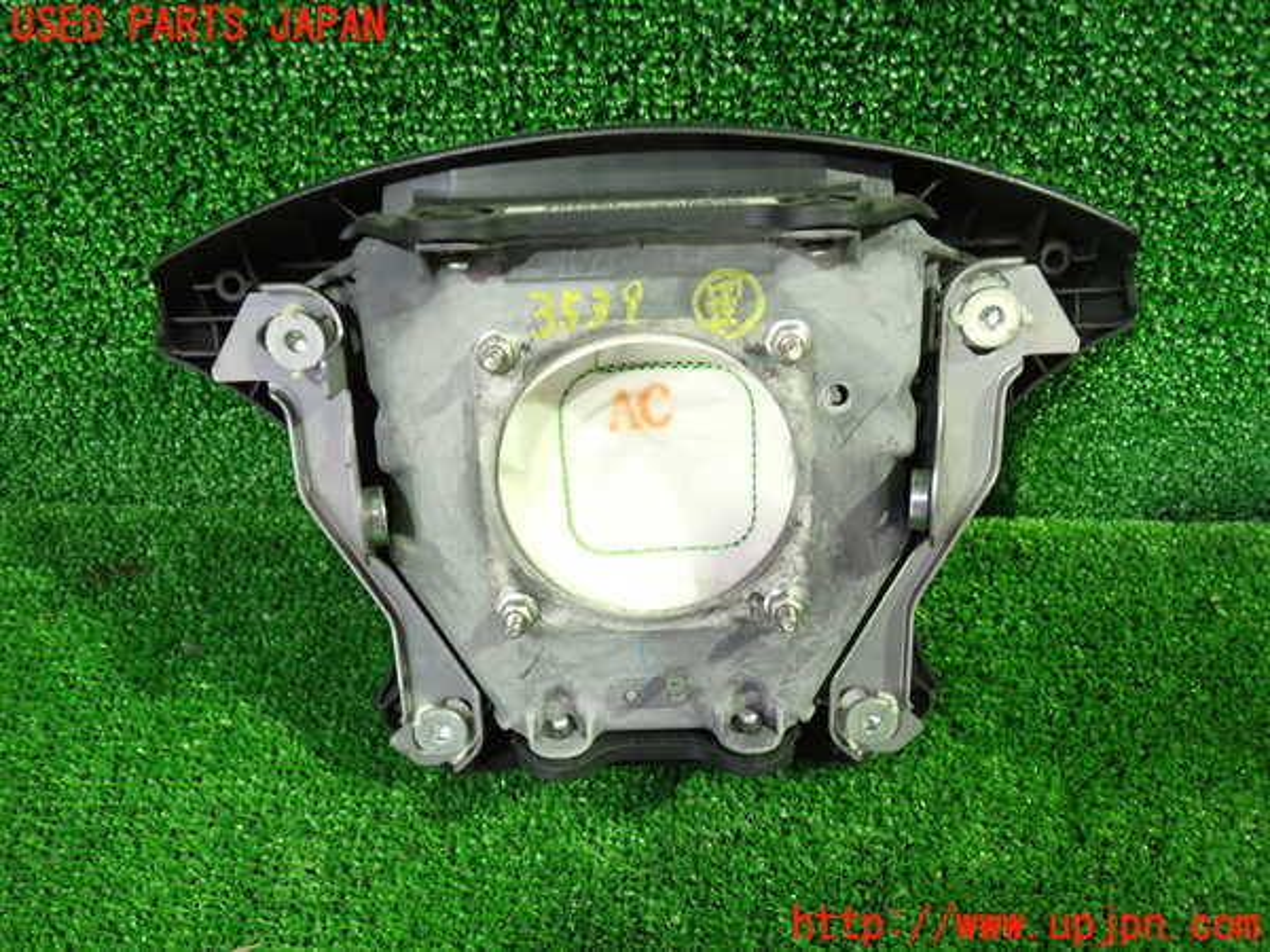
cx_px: 635
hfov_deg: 60.0
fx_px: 1101
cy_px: 476
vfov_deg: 46.8
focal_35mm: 30
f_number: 2.3
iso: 640
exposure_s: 1/30
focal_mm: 5.4
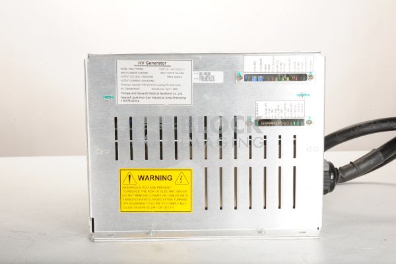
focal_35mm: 50
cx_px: 198
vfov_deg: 26.9
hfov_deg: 39.6
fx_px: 550
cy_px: 132
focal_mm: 50
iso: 320
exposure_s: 1/250
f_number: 14
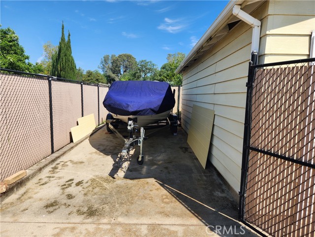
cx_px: 158
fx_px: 209
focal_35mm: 23
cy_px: 118
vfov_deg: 58.9
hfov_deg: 73.9
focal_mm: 5.4
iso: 20
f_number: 1.8
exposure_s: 1/1258
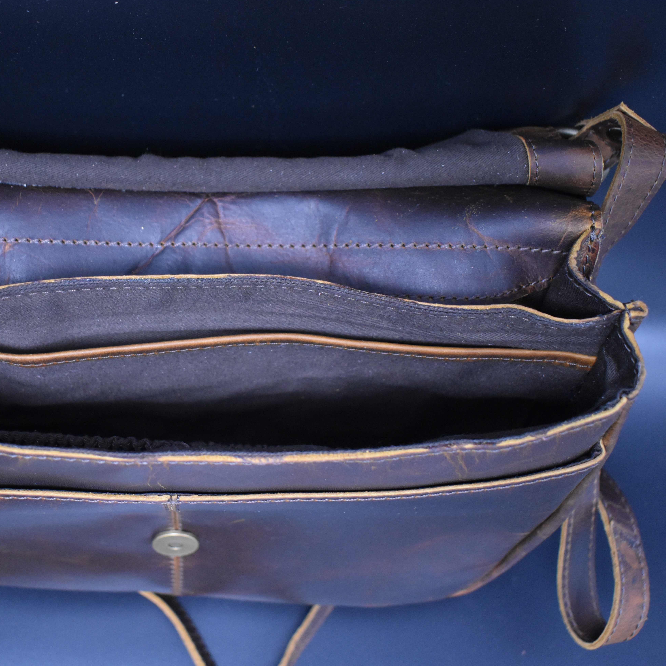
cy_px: 333
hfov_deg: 38.5
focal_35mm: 43
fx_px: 936
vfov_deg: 39.2
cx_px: 196
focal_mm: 22
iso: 2500
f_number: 3.8
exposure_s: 1/30
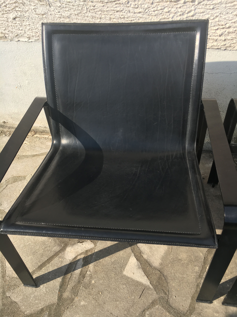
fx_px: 265
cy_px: 158
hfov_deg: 48.2
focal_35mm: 29
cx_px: 118
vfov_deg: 61.7
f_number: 2.2
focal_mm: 4.15
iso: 25
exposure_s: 1/916
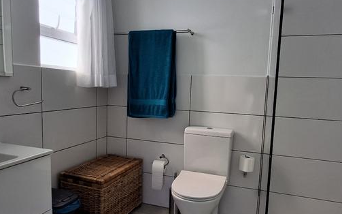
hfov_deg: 68.4
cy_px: 118
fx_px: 252
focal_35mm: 27
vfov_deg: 45.9
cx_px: 166
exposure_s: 1/211
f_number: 2.2
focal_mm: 1.64
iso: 40
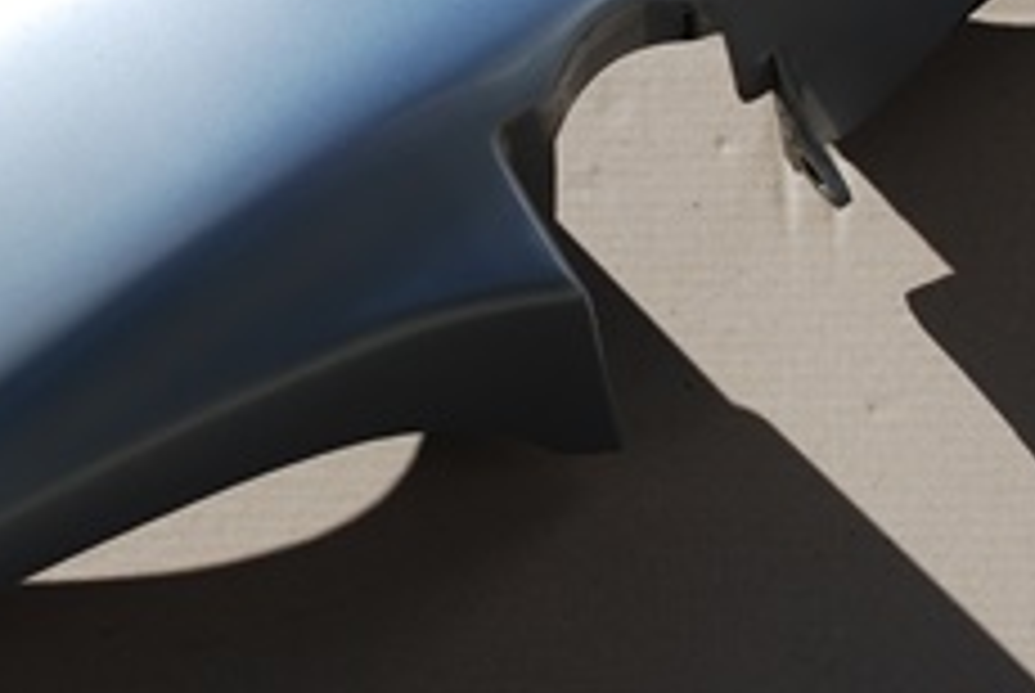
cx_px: 562
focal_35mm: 167
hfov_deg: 12.3
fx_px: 4807
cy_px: 144
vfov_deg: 8.2
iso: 100
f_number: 8
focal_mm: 40
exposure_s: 1/250
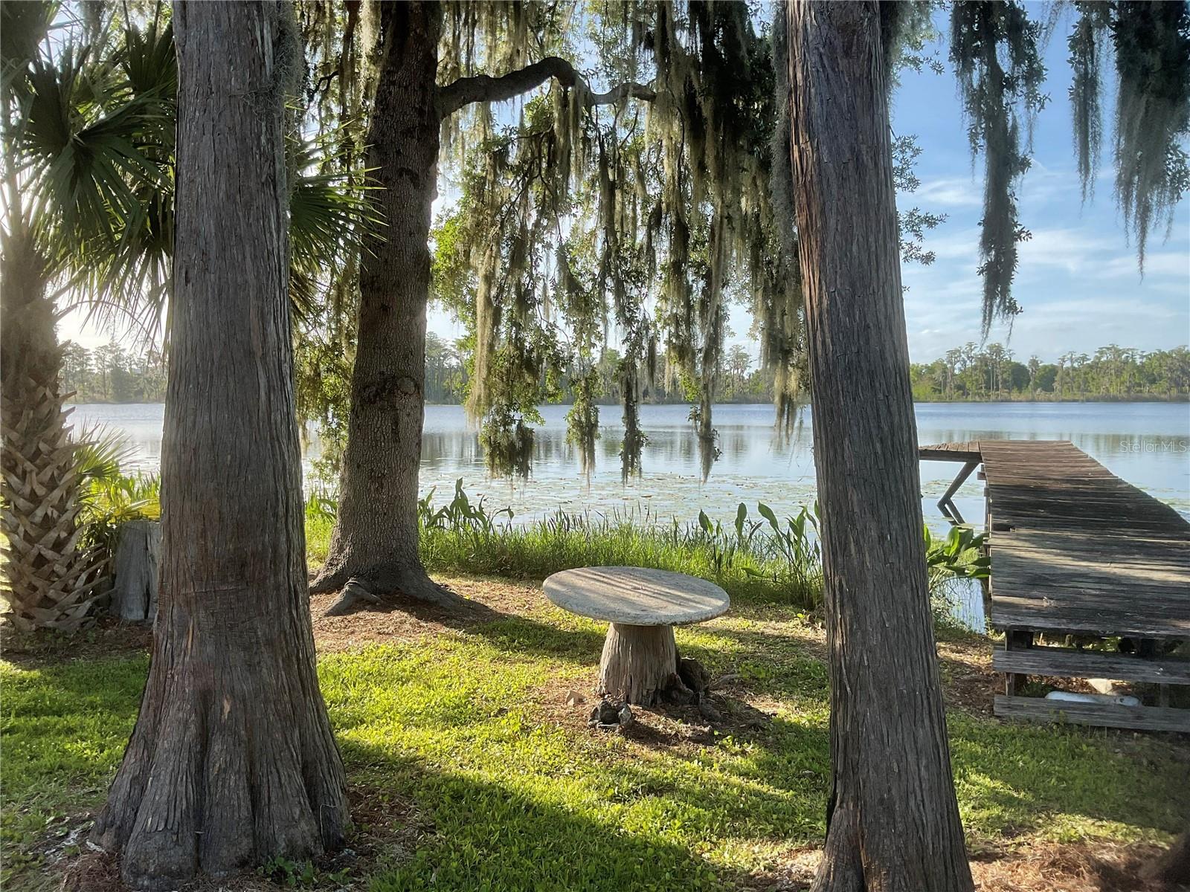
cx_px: 595
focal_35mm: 29
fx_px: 997
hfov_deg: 61.7
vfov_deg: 48.2
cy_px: 446
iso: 16
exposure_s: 1/709
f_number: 1.8
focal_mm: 3
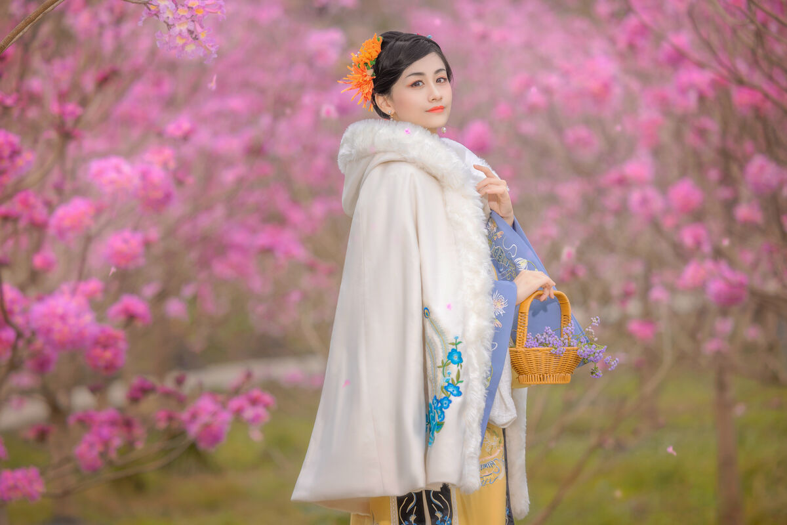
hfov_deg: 15.3
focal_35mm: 134
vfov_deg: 10.2
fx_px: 2929
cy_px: 262
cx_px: 394
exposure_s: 1/640
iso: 100
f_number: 2.8
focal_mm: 135
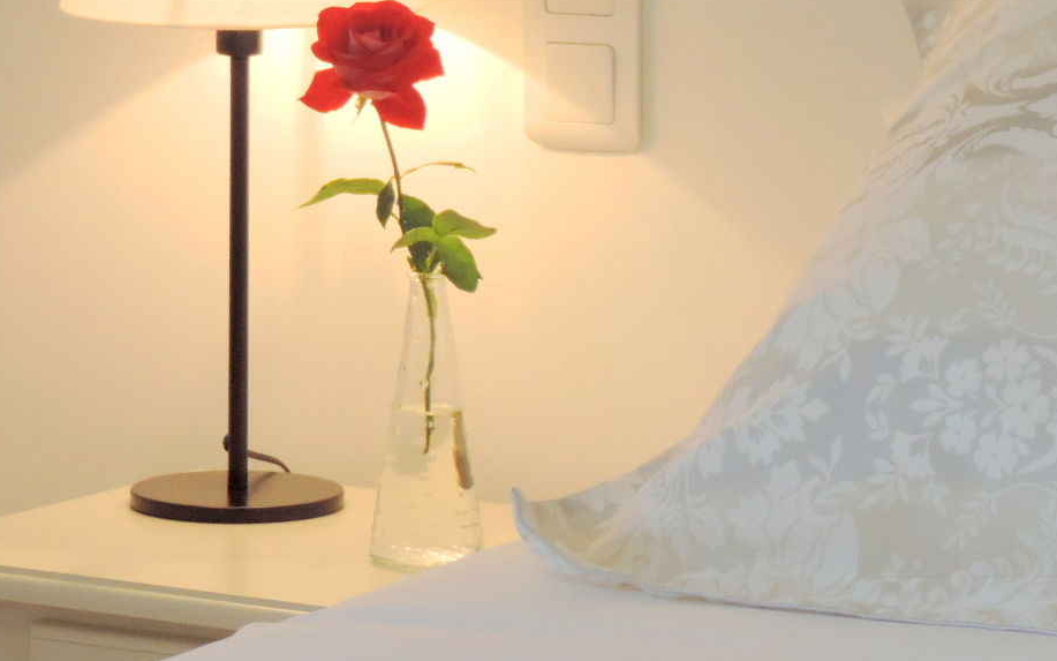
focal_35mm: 222
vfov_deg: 5.9
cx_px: 835
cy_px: 204
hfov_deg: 9.4
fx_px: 6395
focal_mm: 21.4
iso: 400
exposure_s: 1/80
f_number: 4.2
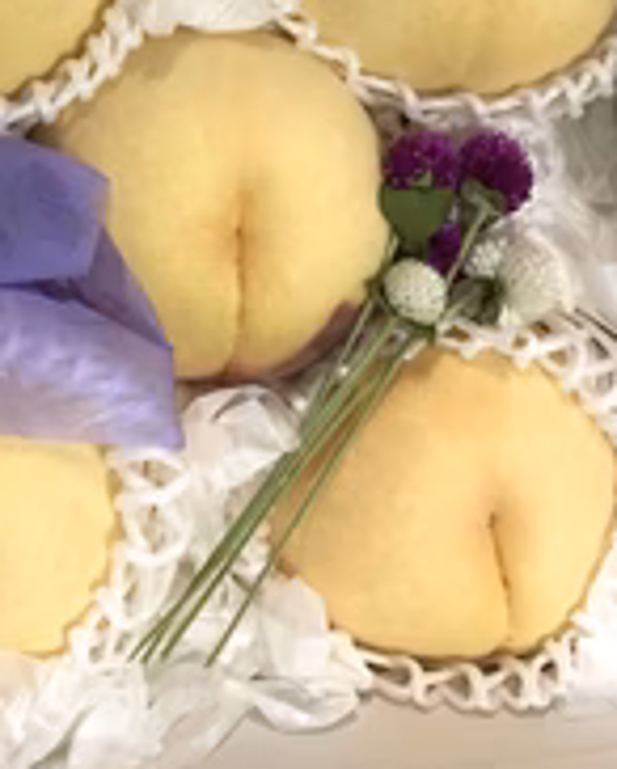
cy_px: 55
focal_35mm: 60
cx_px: 182
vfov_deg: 29.9
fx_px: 1367
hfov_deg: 25.2
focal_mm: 3.99
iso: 50
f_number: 1.8
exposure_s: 1/17
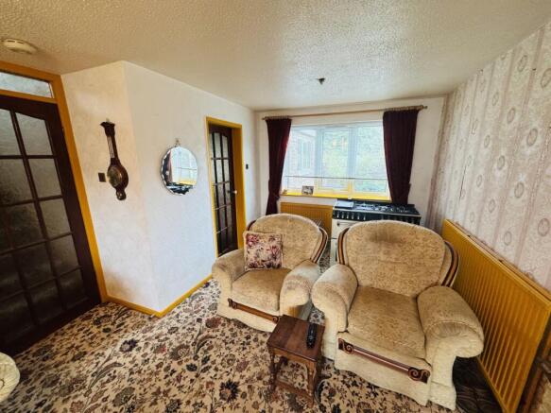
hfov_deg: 102.1
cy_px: 206
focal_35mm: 14
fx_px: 223
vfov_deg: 85.7
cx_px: 276
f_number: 2.2
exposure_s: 1/100
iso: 200
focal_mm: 2.22
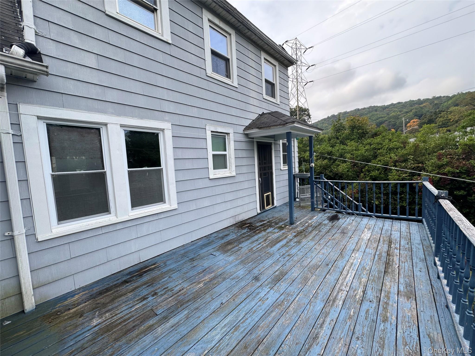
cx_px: 238
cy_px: 178
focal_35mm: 14
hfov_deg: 102.1
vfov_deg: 85.7
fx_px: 192
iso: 40
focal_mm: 2.22
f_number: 2.2
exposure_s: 1/340
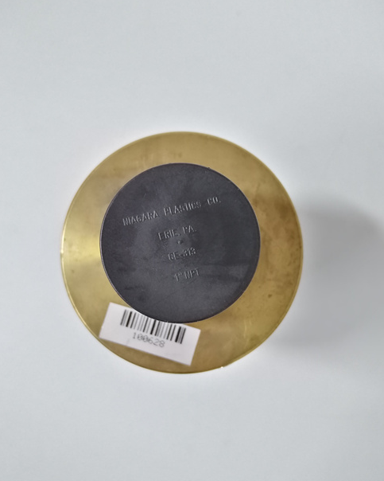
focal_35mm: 28
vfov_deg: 62.2
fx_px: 398
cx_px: 189
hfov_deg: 51.5
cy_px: 248
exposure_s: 1/20
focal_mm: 3.63
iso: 395
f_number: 1.8
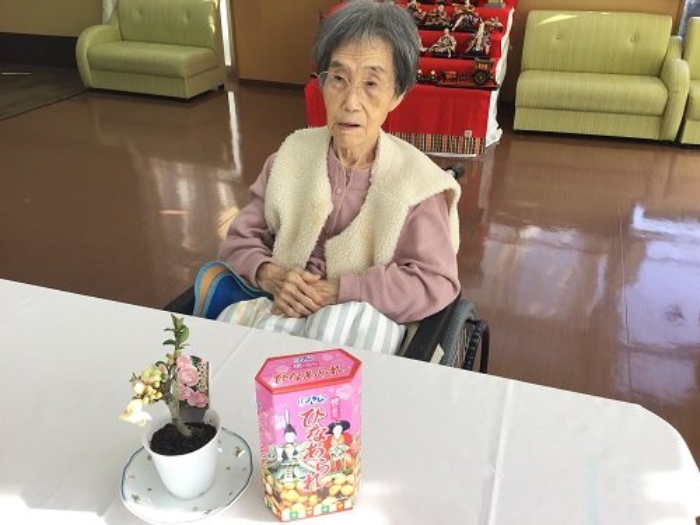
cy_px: 262
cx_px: 350
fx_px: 627
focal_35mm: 31
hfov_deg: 58.4
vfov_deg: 45.4
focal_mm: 3.3
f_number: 2.4
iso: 40
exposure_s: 1/120
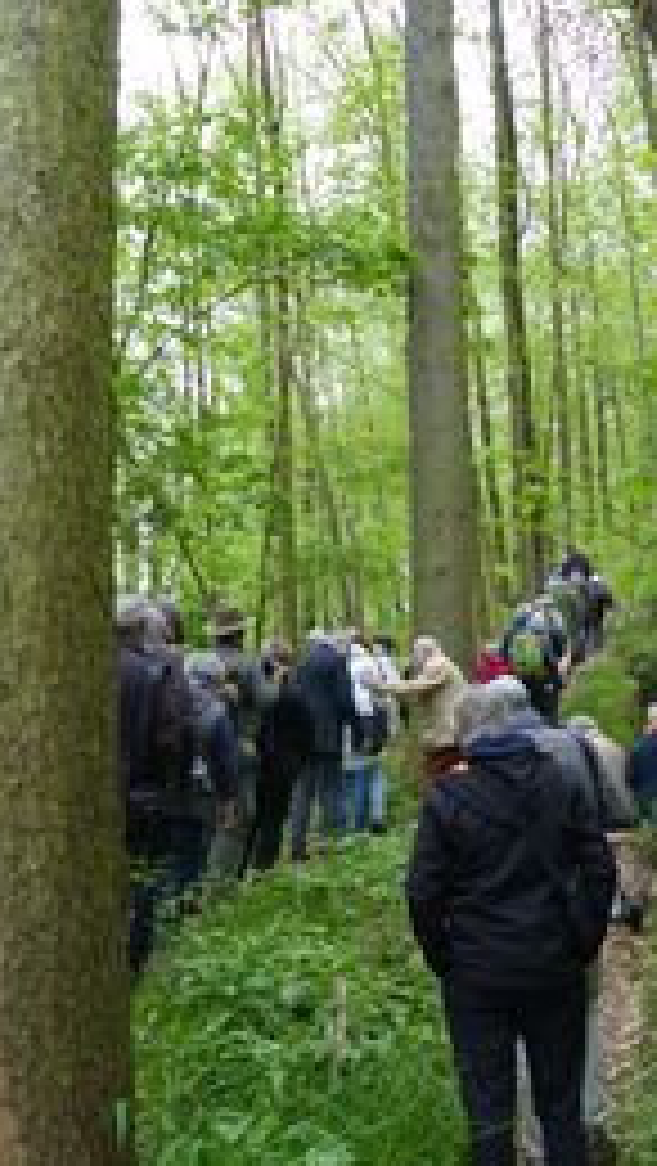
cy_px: 576
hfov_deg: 28.4
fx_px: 1299
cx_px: 374
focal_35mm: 42
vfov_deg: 48.3
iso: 100
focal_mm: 4.5
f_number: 2.8
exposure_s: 1/60
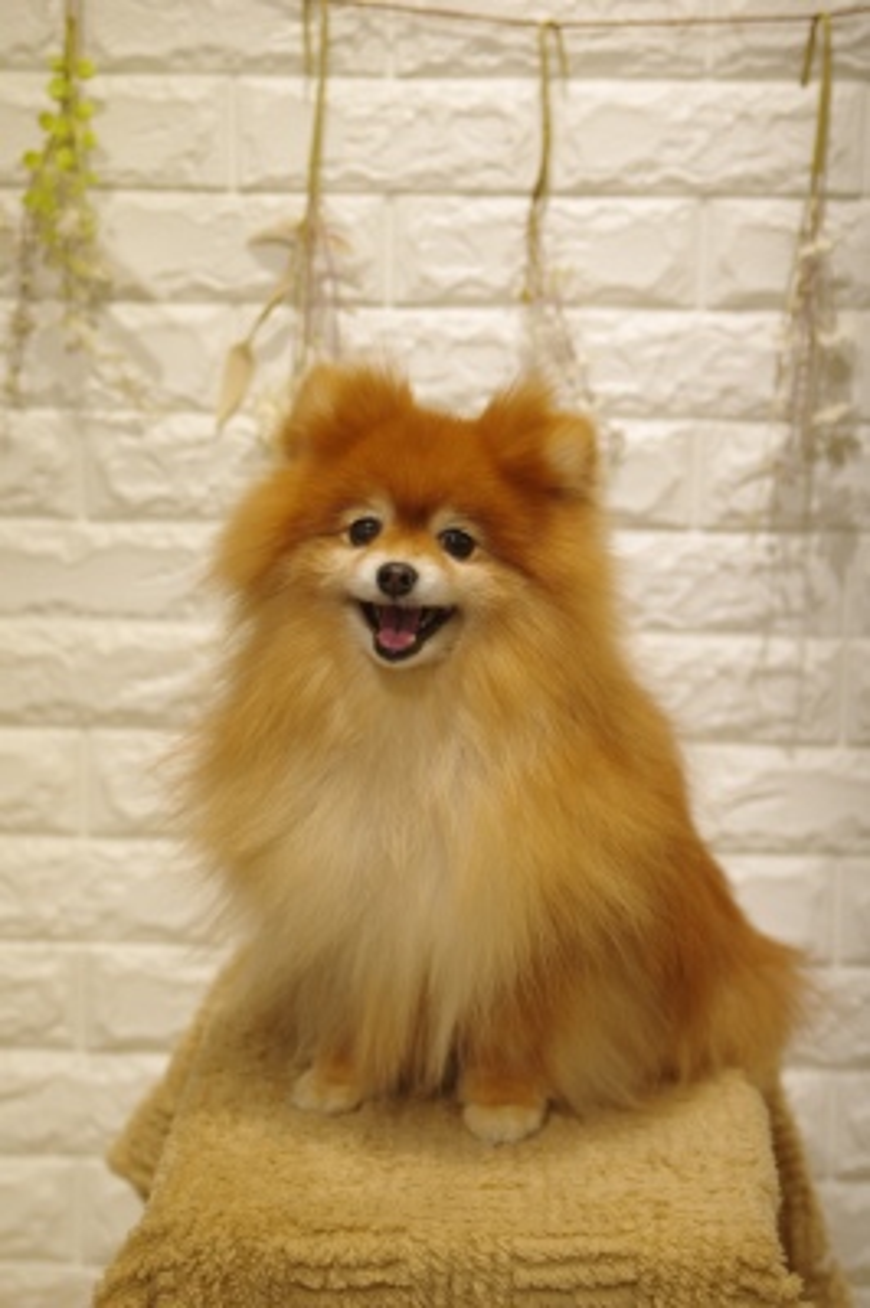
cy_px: 654
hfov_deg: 16.6
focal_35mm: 82
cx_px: 435
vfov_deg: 24.8
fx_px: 2977
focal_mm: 55
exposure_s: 1/200
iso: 500
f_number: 4
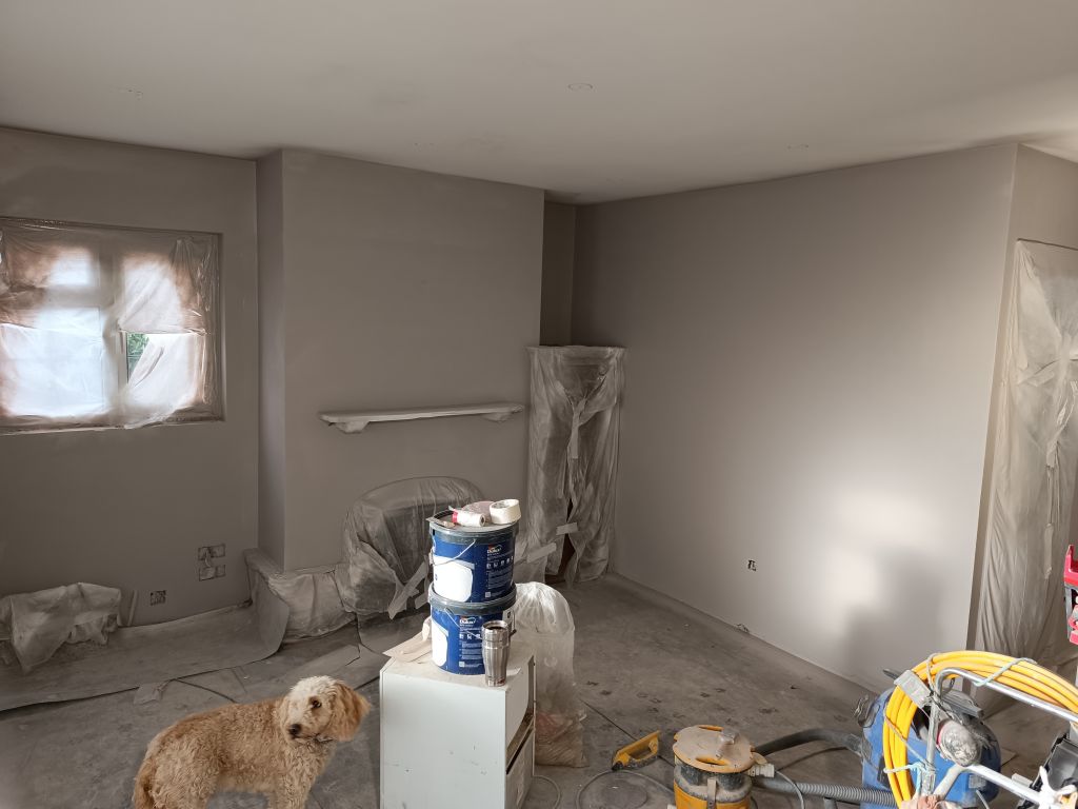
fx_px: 747
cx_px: 539
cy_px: 404
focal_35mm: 24
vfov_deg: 56.8
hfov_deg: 71.6
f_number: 1.65
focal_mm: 6.14
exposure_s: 1/100
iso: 524
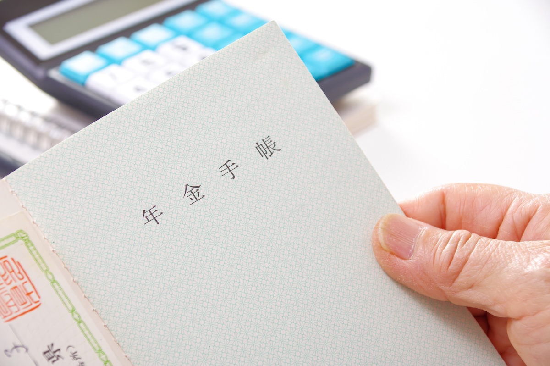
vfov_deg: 9.6
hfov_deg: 14.4
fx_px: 2175
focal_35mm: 142
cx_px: 275
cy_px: 183
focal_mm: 95
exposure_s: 1/125
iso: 100
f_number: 8
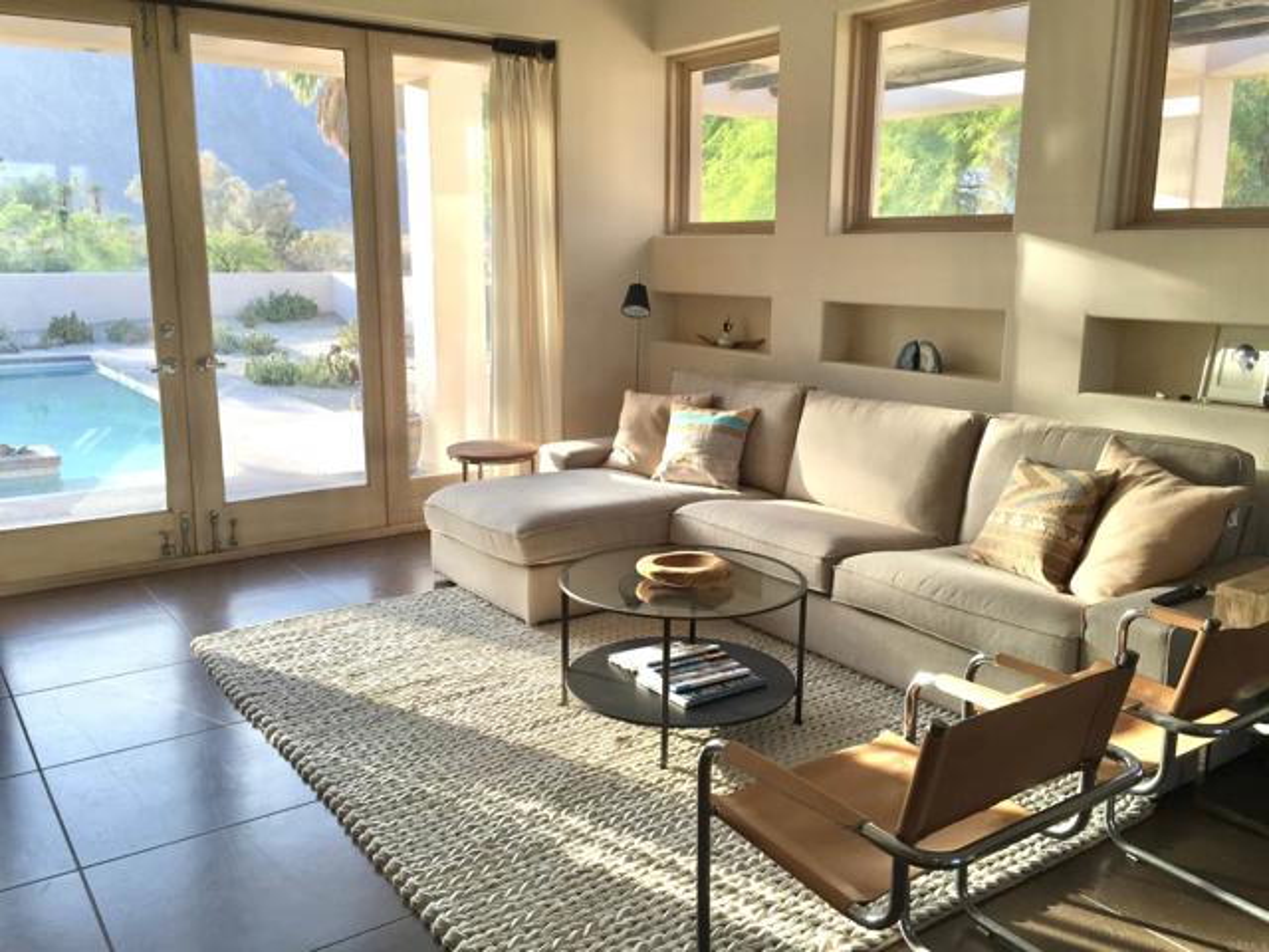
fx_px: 1063
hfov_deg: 61.7
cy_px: 476
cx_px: 634
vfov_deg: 48.2
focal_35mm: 29
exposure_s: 1/120
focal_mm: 4.15
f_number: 2.2
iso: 40
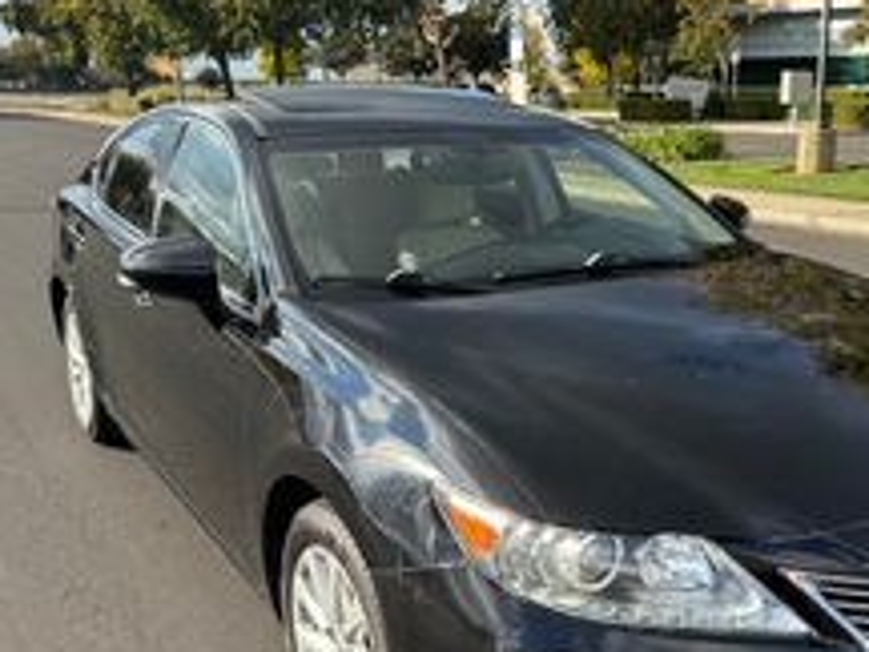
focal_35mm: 40
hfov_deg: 45.9
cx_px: 595
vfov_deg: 35.9
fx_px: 1004
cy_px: 374
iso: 100
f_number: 1.78
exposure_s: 1/1949
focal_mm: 6.76
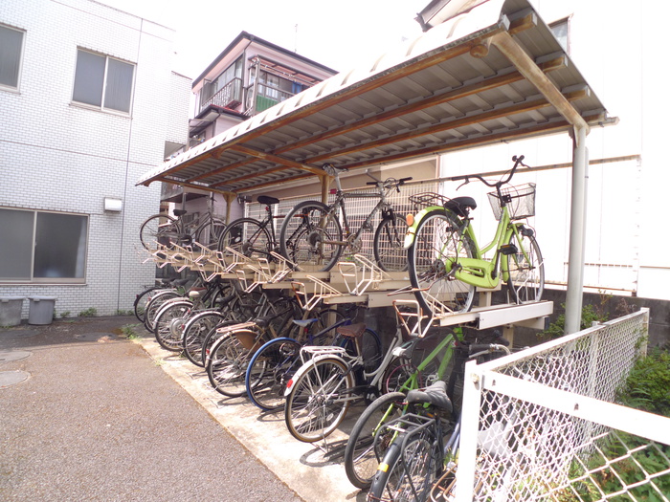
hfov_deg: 71.6
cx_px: 335
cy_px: 251
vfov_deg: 56.8
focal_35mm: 24
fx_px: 465
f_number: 2.8
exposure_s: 1/400
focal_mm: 5.1
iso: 80
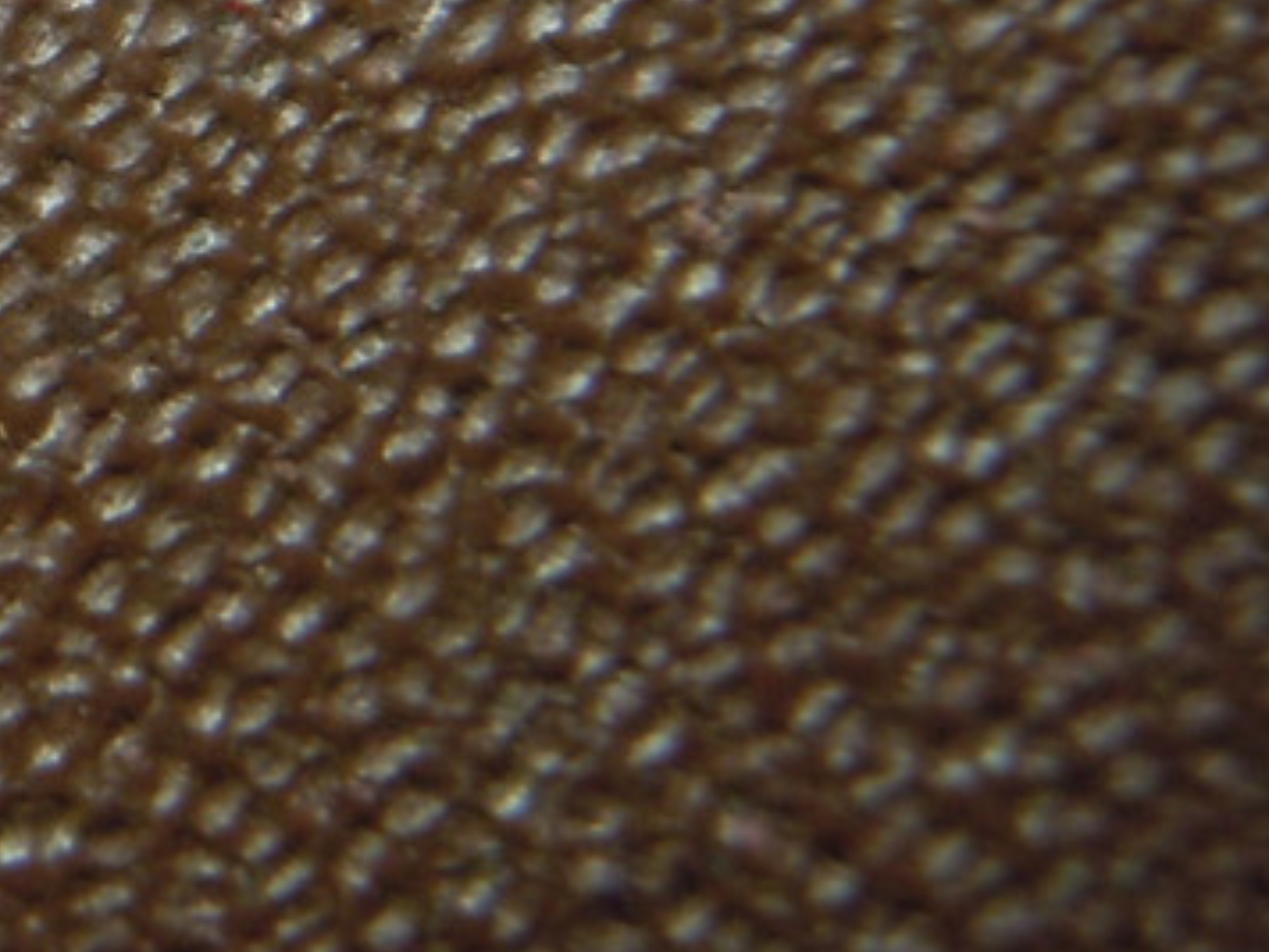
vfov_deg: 14.3
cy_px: -328
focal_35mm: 99
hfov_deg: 17.8
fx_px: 3629
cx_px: -615
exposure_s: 1/60
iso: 320
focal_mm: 5.9
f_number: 4
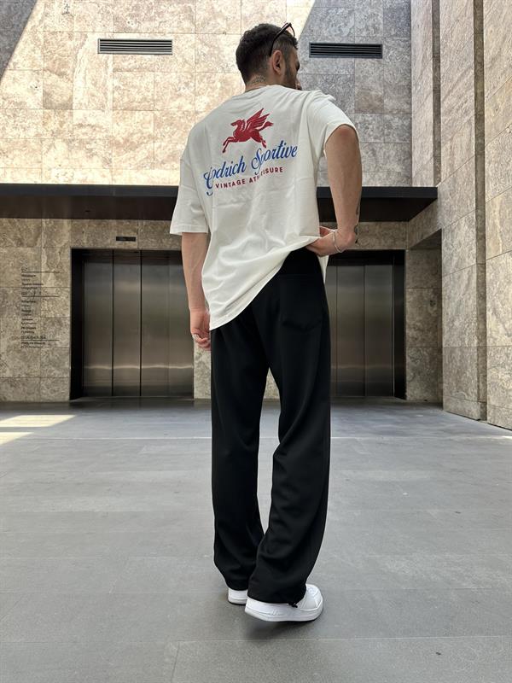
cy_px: 342
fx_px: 473
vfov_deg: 71.6
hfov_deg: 56.8
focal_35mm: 24
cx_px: 256
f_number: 1.78
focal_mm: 6.86
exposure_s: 1/180
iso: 64
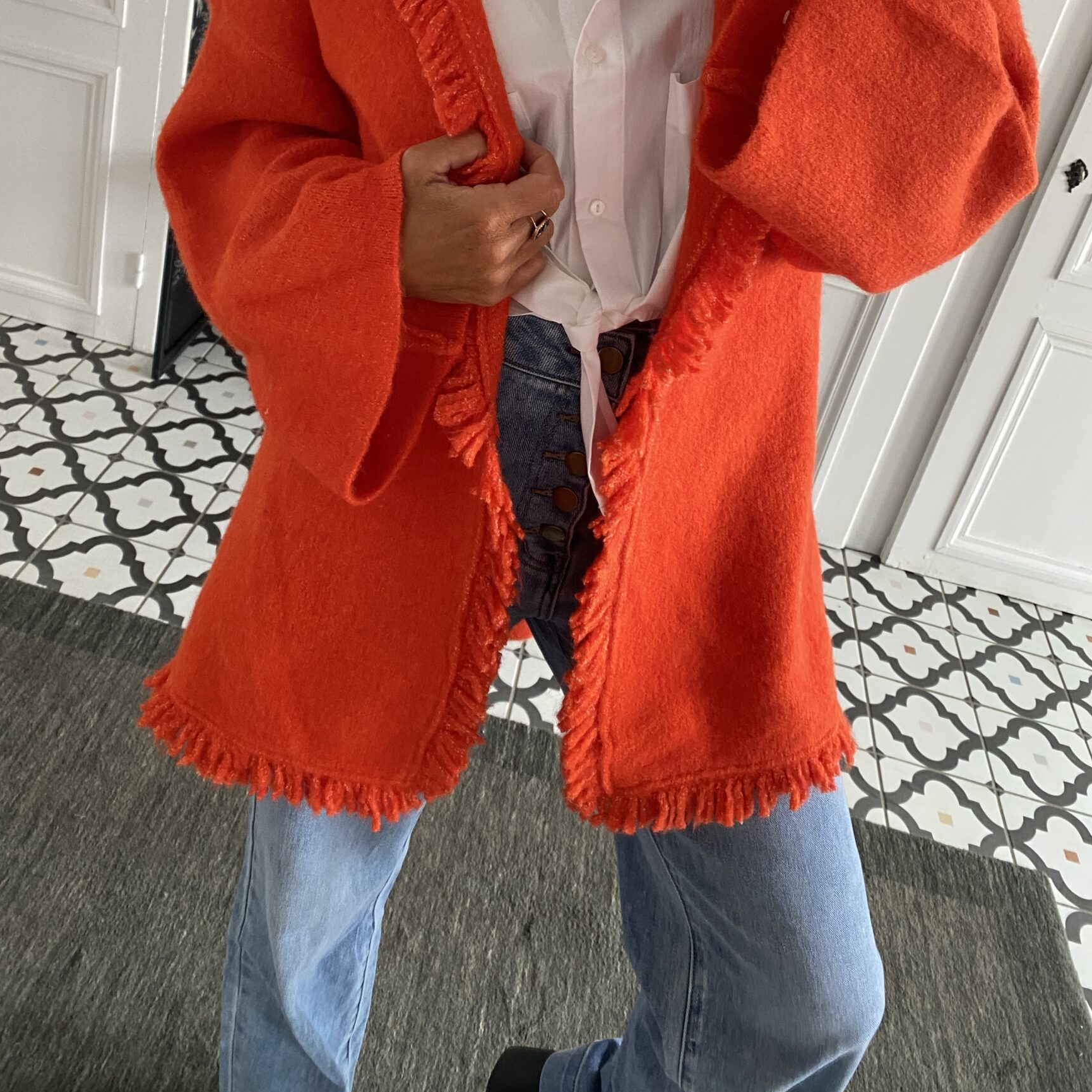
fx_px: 1213
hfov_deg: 48.4
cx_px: 521
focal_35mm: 34
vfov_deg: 47.2
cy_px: 313
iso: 250
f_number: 1.8
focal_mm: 4.25
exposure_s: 1/60
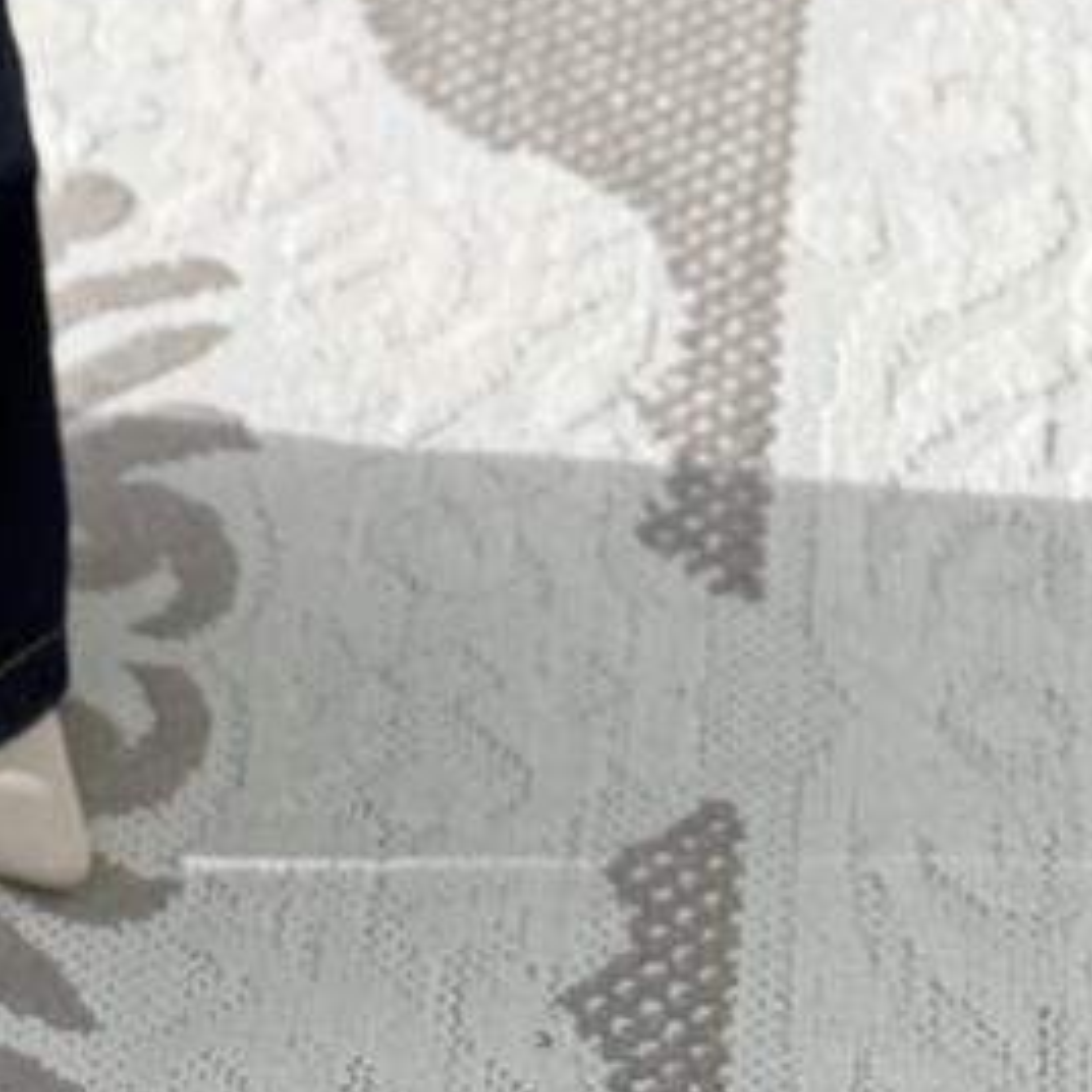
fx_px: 7531
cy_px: -1061
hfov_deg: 8.1
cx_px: -583
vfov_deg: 7.9
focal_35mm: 211
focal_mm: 6.76
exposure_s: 1/733
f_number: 1.78
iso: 80
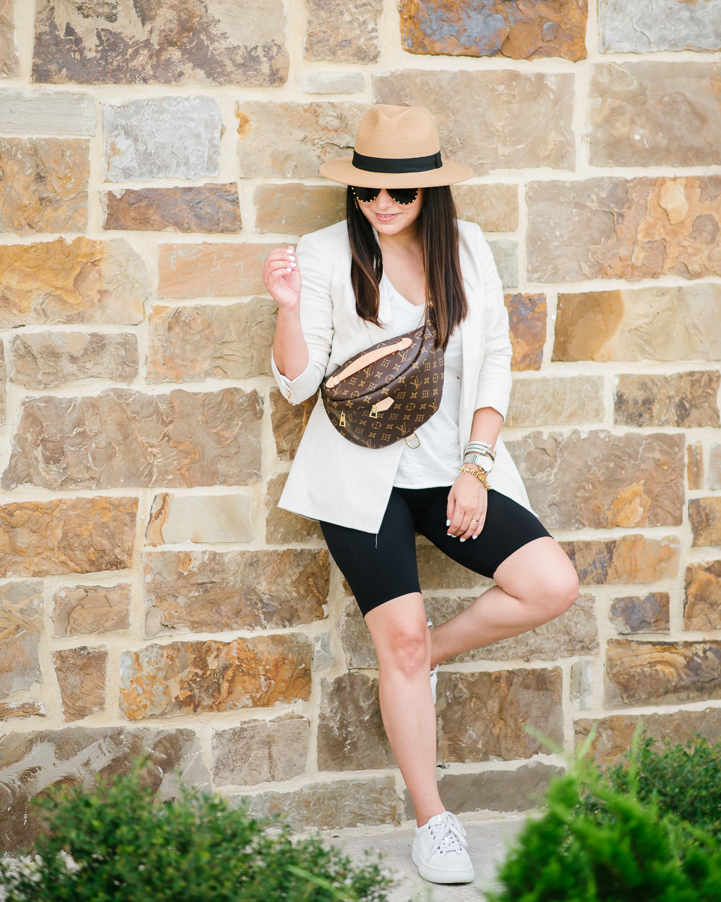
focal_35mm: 96
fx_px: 2561
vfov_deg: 20.0
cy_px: 398
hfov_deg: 16.0
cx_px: 360
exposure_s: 1/1600
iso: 200
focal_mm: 85
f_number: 2.2
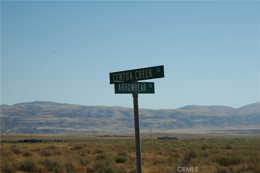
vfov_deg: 14.7
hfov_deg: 21.9
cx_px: 130
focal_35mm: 93
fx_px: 671
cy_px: 86
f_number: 11
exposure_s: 1/500
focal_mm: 62
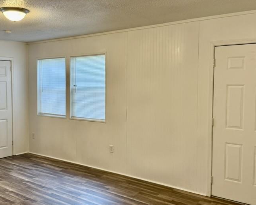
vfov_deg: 40.1
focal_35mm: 37
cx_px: 119
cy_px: 97
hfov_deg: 49.0
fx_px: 280
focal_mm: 6.76
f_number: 1.78
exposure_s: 1/60
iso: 125
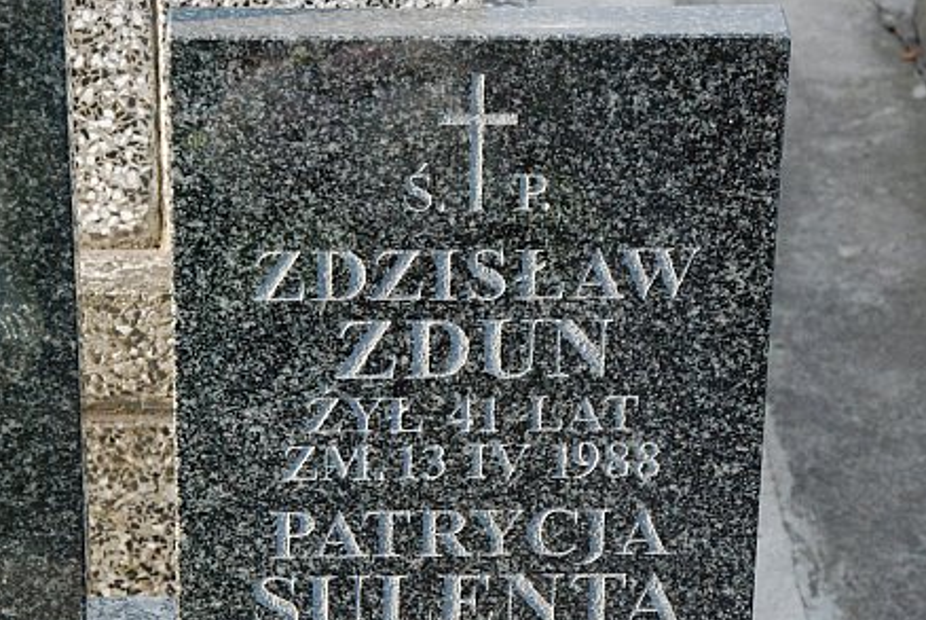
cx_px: 486
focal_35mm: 136
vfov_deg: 10.1
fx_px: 3502
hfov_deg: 15.1
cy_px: 381
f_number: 7.1
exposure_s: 1/800
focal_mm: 62
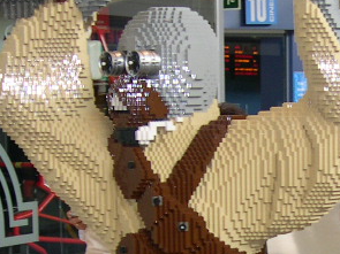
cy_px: 297
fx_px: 1296
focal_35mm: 132
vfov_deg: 11.0
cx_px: 330
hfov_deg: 14.7
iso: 100
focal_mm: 8
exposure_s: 1/30
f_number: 2.8
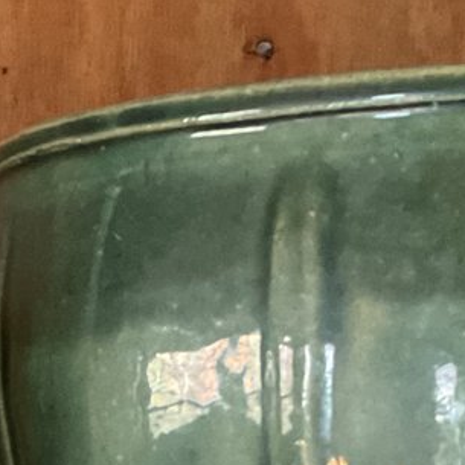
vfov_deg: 13.3
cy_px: 569
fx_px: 1930
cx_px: 51
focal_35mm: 127
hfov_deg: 13.6
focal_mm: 3
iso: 320
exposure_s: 1/25
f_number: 1.8
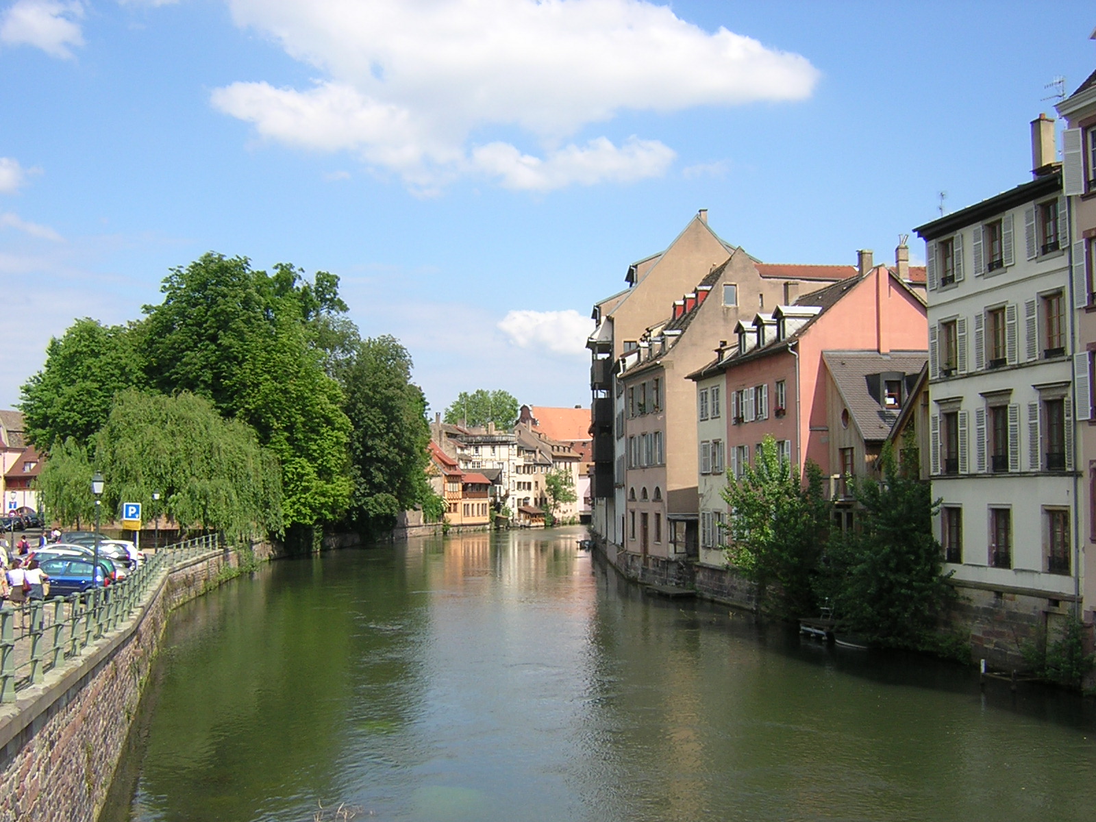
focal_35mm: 36
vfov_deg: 39.7
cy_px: 411
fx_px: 1140
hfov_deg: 51.4
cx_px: 548
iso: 100
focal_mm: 4.7
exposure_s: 1/298
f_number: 5.2
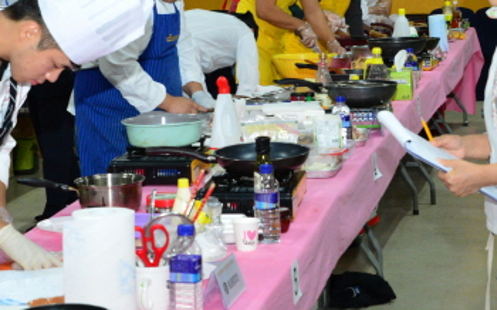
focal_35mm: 106
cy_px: 80
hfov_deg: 19.7
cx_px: 260
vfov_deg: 12.3
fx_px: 1434
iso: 6400
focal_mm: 52
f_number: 9
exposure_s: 1/100
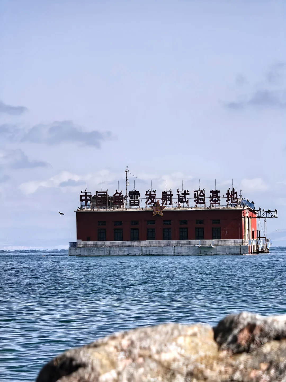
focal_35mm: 240
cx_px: 143
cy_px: 191
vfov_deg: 8.2
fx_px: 2644
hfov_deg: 6.2
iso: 250
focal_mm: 30.8
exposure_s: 1/3953
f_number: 3.6
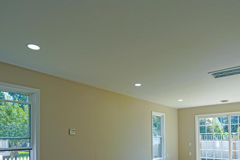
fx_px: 180
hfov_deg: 66.8
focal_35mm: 27
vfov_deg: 44.9
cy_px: 134
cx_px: 143
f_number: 4
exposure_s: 1/160
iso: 125
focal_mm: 16
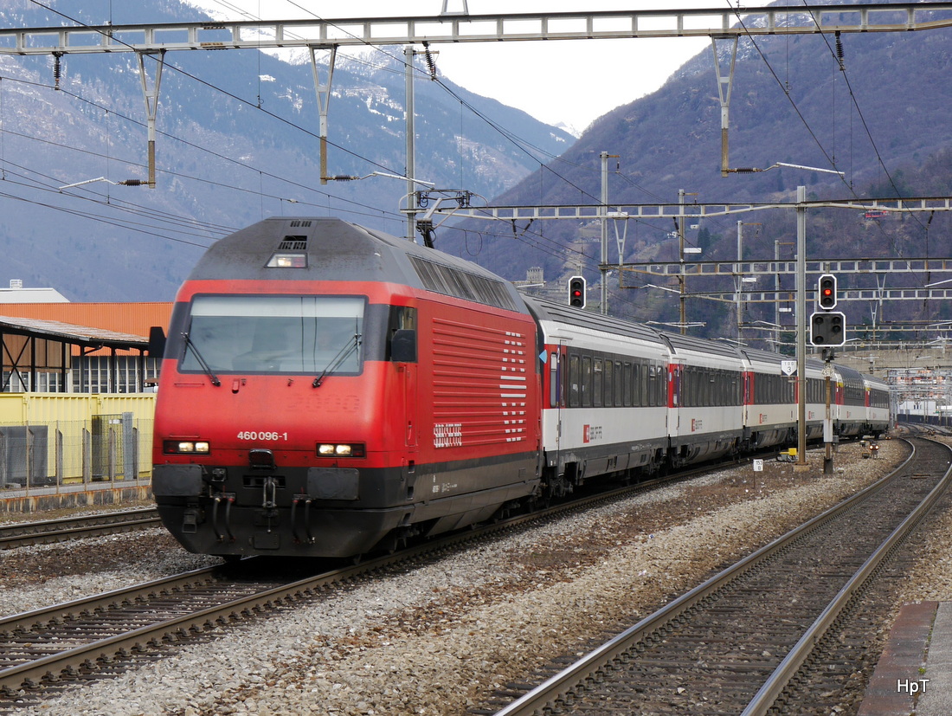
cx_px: 476
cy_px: 358
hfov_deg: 25.0
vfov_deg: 18.9
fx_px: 2147
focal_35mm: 78
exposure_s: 1/250
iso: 160
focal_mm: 39
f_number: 8
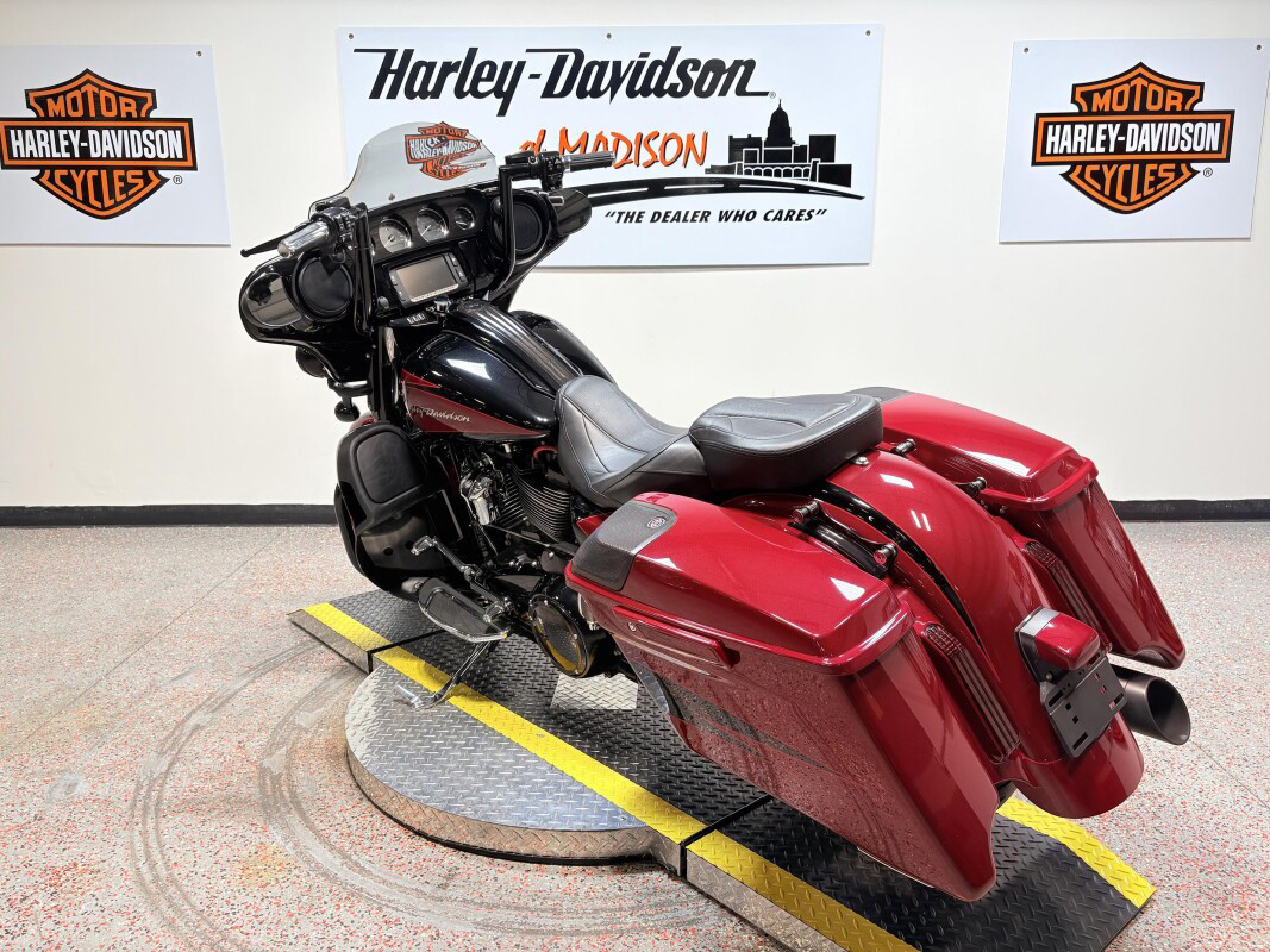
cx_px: 635
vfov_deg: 53.1
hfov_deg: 67.3
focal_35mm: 26
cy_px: 476
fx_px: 954
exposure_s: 1/120
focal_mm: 5.96
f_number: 1.6
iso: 50
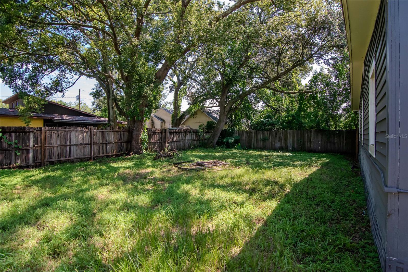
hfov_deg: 95.0
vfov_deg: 72.0
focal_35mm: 16
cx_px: 204
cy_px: 136
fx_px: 187
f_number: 7.1
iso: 1250
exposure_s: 1/640
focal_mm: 11
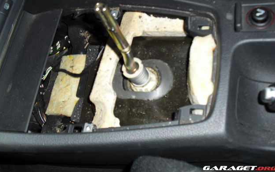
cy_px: 67
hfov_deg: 50.4
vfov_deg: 32.6
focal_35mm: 39
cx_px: 138
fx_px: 292
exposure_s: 1/60
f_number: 3.1
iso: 100
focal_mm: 6.3
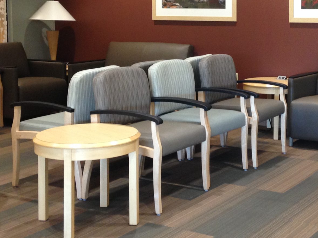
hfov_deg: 26.8
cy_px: 58
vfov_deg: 20.3
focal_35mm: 72
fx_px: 661
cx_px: 225
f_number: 2.4
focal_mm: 4.12
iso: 125
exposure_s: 1/20
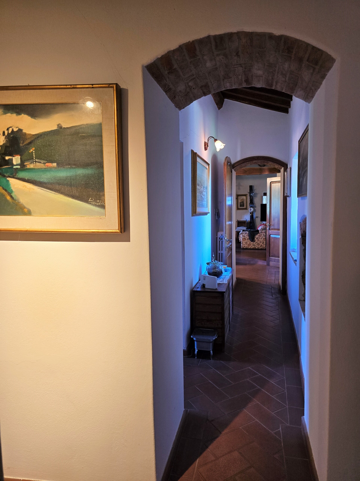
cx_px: 180
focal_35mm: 23
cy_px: 240
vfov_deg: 73.9
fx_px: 319
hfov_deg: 58.9
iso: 250
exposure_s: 1/100
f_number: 1.7
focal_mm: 6.3
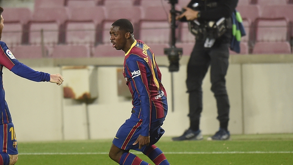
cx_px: 112
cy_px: 75
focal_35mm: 558
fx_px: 4335
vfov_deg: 2.2
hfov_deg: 3.9
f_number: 3.2
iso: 2500
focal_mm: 400
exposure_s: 1/1250
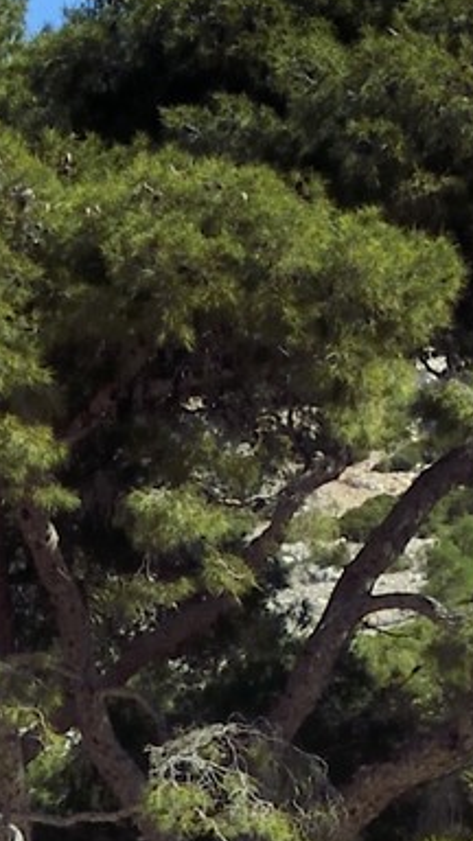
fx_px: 5842
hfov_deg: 4.6
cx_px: 46
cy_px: 2042
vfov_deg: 7.6
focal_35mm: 262
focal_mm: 40
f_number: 16
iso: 200
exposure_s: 1/250
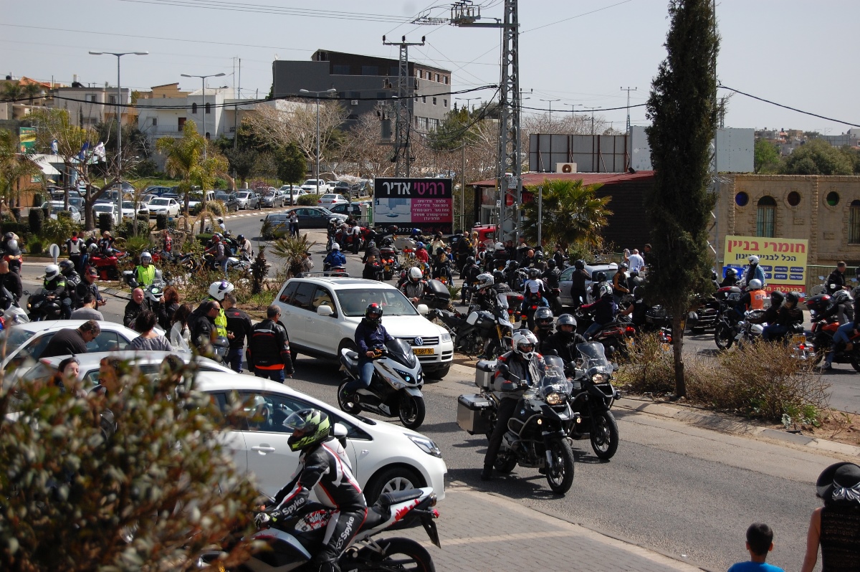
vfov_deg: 19.7
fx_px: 1647
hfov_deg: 29.3
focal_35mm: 69
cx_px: 430
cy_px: 286
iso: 400
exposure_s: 1/2000
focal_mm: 46
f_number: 5.3
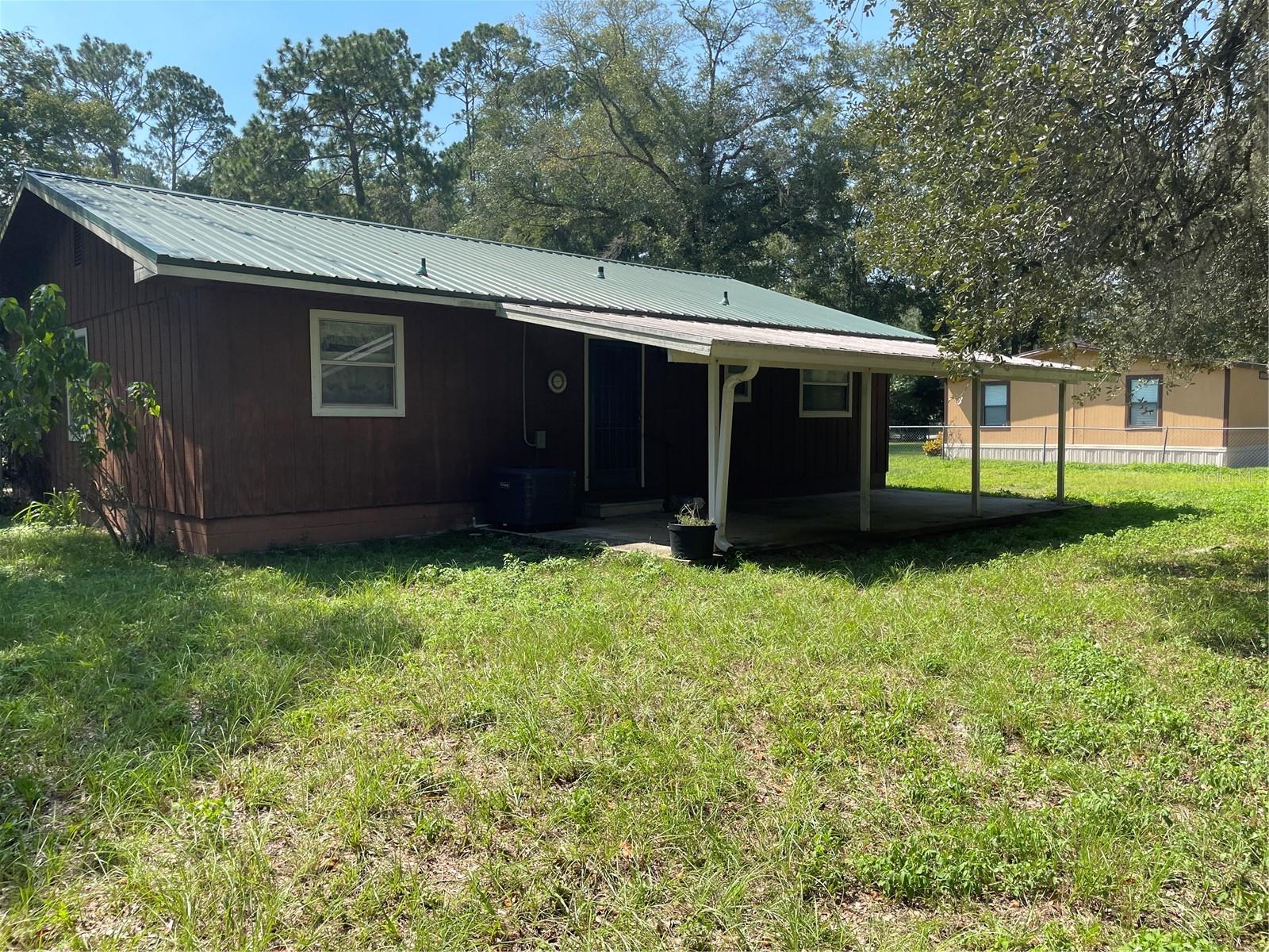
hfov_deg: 67.3
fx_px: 953
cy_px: 476
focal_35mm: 26
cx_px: 634
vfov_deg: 53.1
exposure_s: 1/1531
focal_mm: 4.2
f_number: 1.6
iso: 32
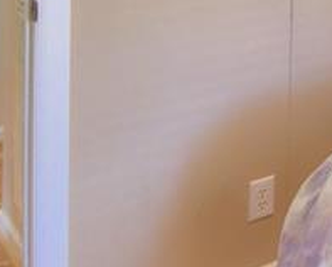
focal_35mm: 73
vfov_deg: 18.2
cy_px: -154
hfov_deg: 20.2
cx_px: 568
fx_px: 718
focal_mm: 10
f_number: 4.5
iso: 400
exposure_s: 1/60
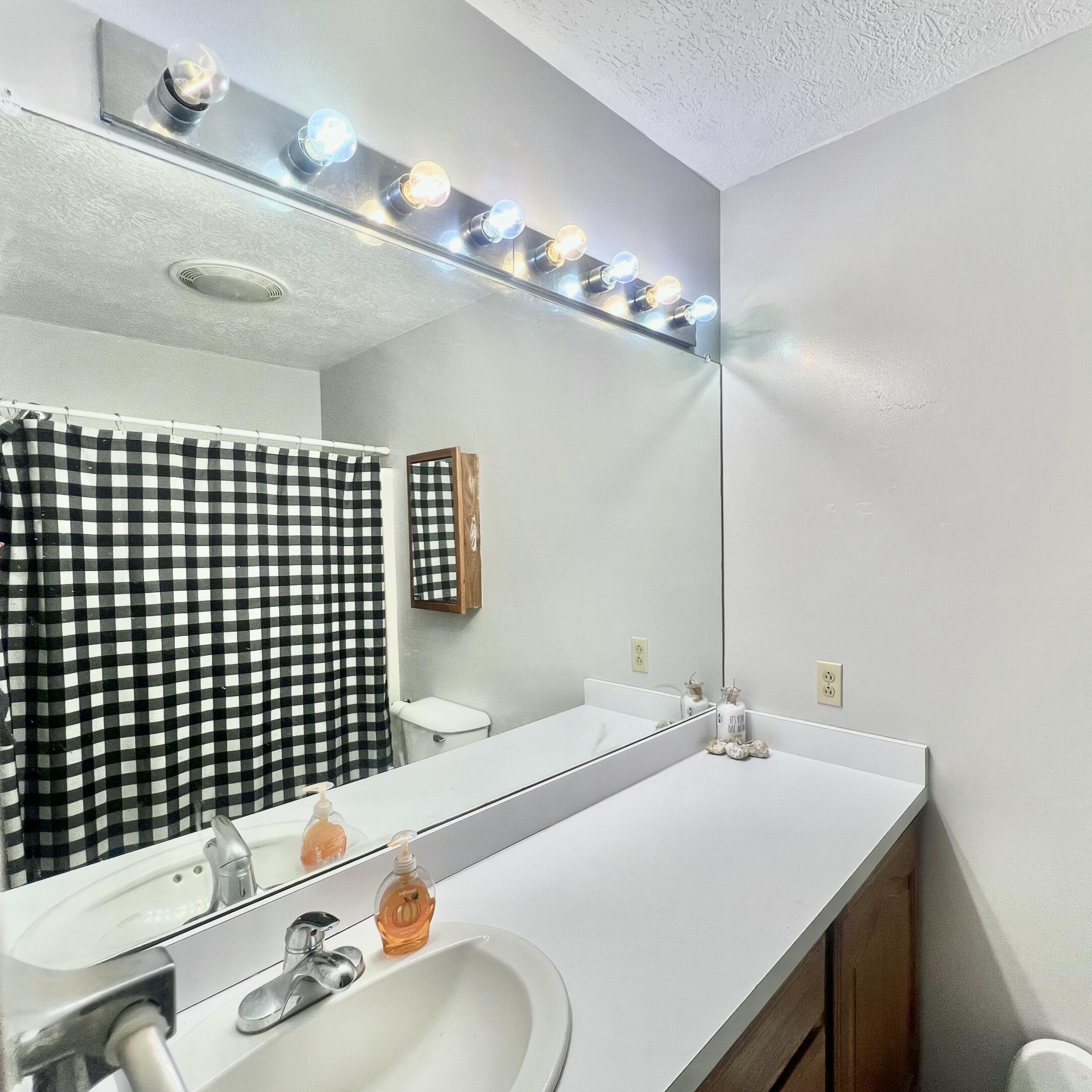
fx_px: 571
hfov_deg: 86.7
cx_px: 633
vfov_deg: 87.4
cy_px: 564
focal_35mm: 16
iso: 50
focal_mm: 1.57
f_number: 1.8
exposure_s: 1/120
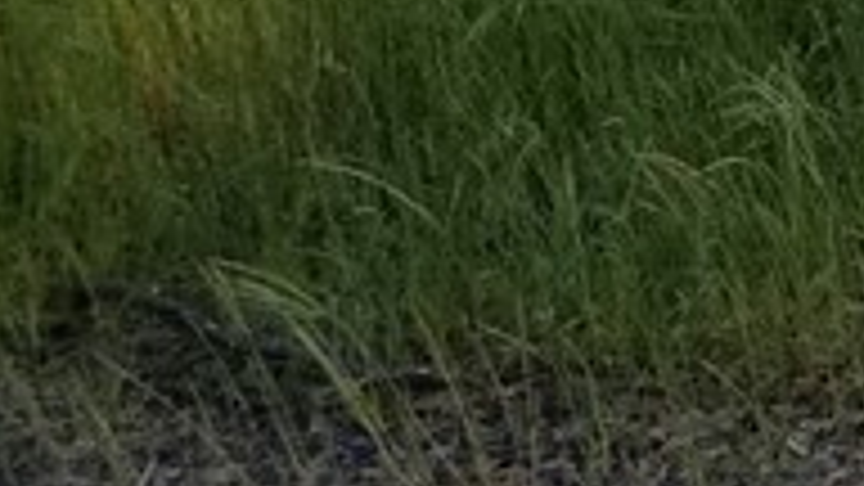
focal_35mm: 151
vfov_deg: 7.6
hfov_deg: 11.1
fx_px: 3459
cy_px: -612
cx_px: 2282
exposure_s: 1/744
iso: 50
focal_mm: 4.25
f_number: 1.7
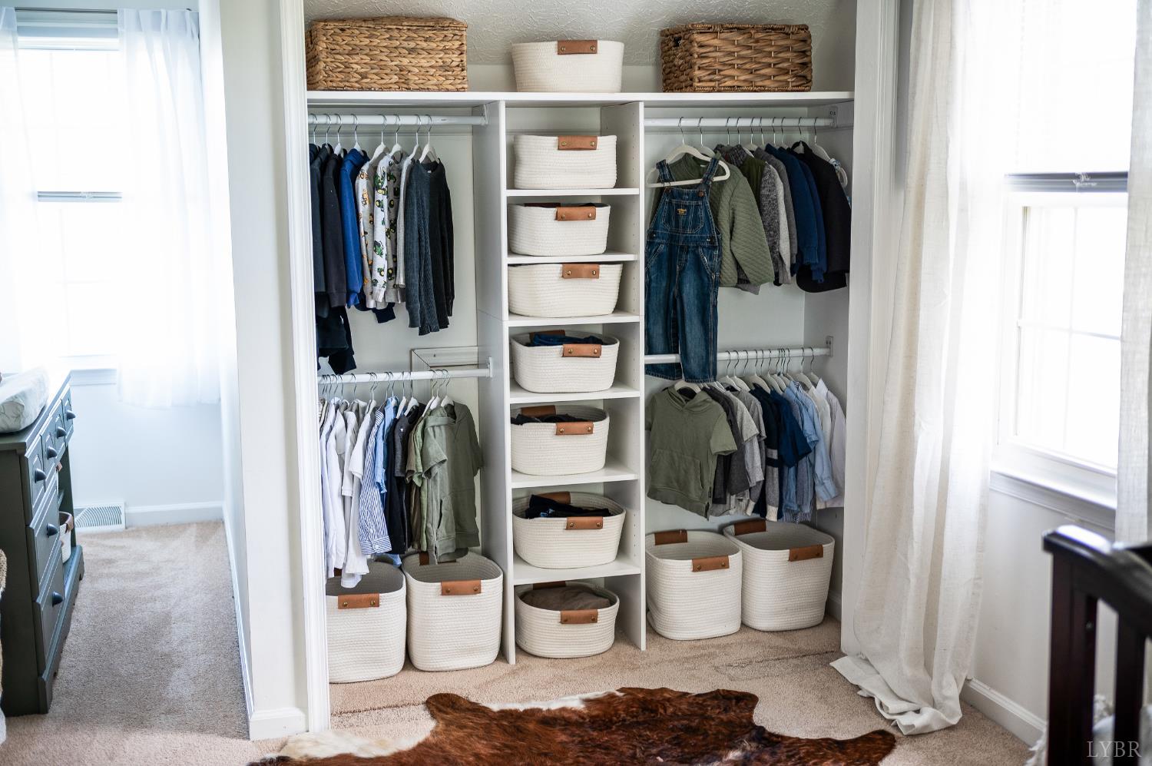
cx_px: 576
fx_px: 1279
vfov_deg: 33.3
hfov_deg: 48.5
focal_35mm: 40
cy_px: 383
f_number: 2.5
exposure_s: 1/60
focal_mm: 40
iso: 320
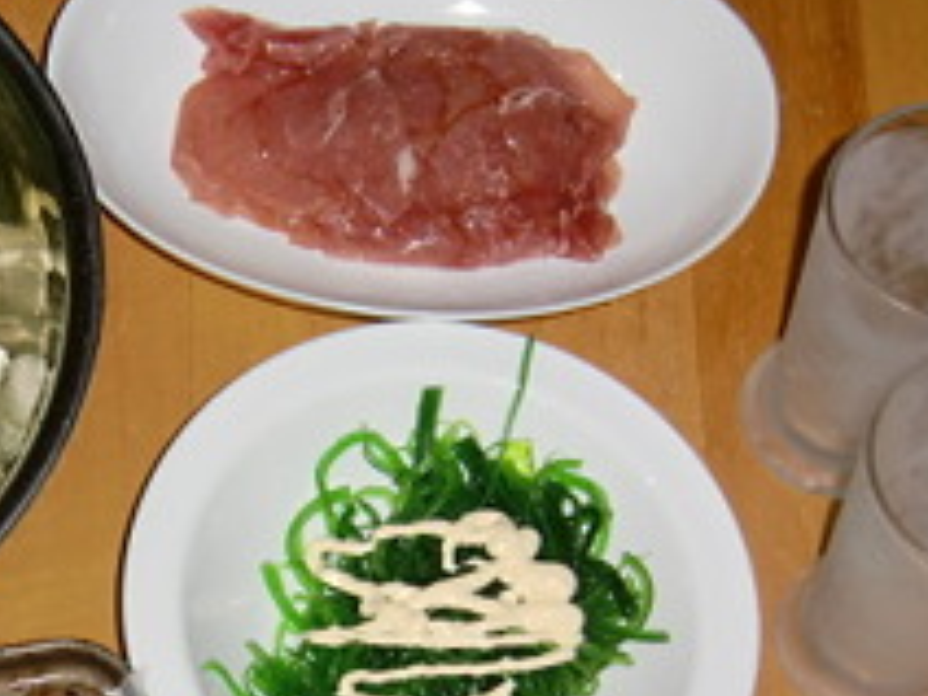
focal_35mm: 100
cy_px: 709
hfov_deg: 19.0
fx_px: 2681
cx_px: -33
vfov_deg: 14.5
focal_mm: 8.4
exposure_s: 1/15
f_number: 4
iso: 160
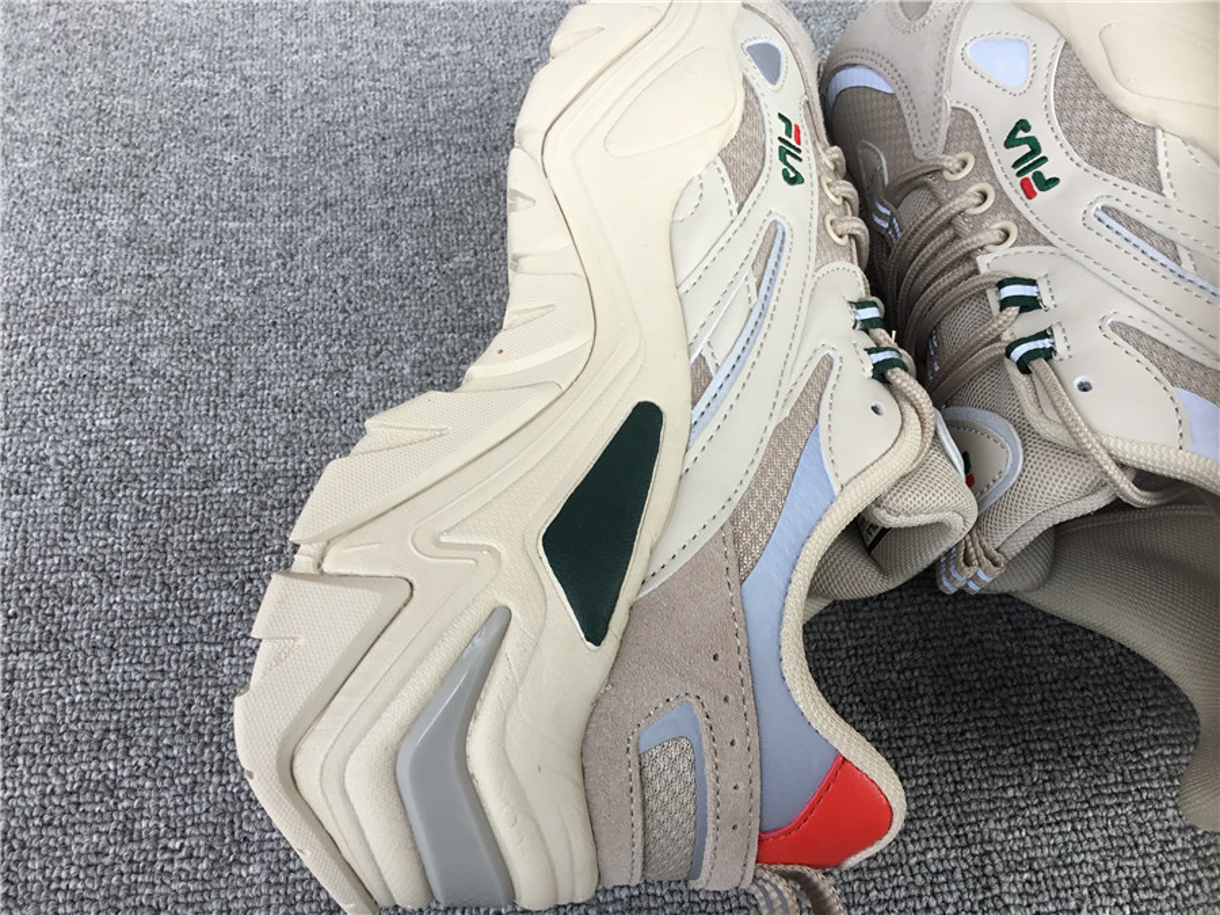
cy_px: 458
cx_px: 610
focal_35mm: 31
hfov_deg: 58.4
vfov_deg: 45.4
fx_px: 1093
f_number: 2.4
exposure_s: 1/139
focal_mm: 3.3
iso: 25
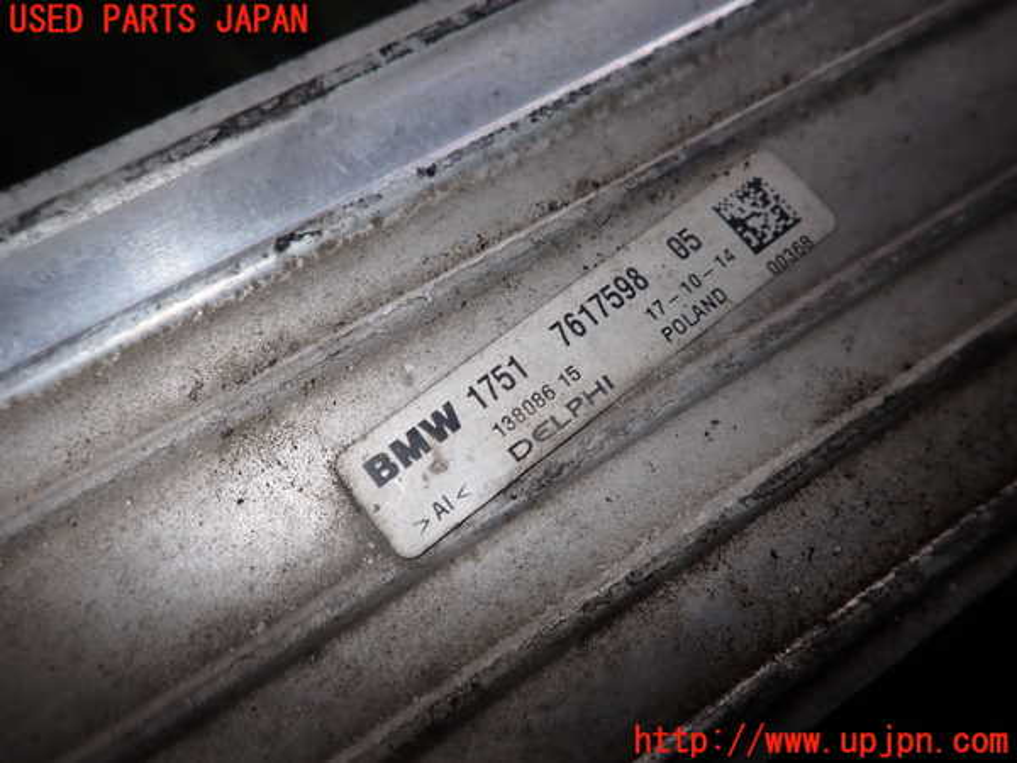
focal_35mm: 25
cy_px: 382
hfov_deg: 69.4
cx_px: 508
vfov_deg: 54.9
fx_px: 734
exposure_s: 1/30
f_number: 5.6
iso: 100
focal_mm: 4.5
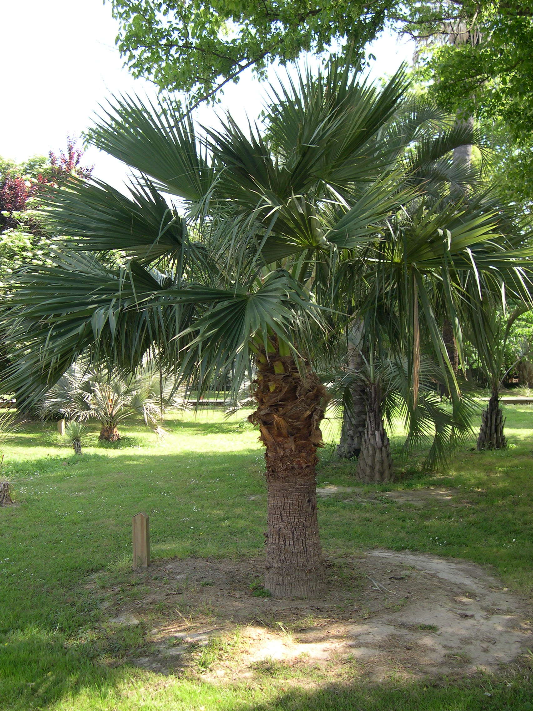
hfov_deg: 37.7
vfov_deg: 49.0
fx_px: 780
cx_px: 266
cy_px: 356
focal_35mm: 38
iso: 100
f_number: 2.8
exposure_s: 1/191
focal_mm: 8
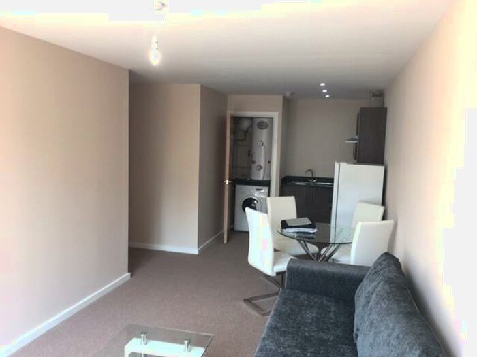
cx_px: 238
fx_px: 400
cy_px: 178
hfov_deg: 61.7
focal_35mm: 29
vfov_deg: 48.2
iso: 25
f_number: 2.2
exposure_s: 1/50
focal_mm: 4.15
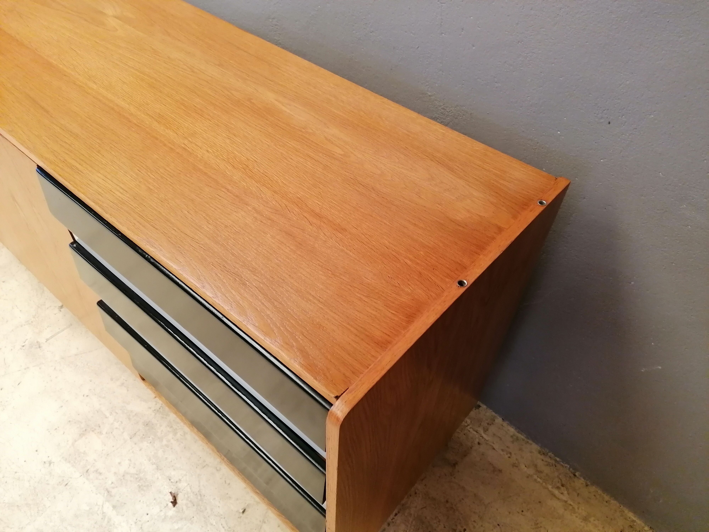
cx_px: 354
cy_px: 266
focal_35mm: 27
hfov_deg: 65.3
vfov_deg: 51.4
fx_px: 553
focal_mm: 4.75
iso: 250
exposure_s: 1/33.3
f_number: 1.8
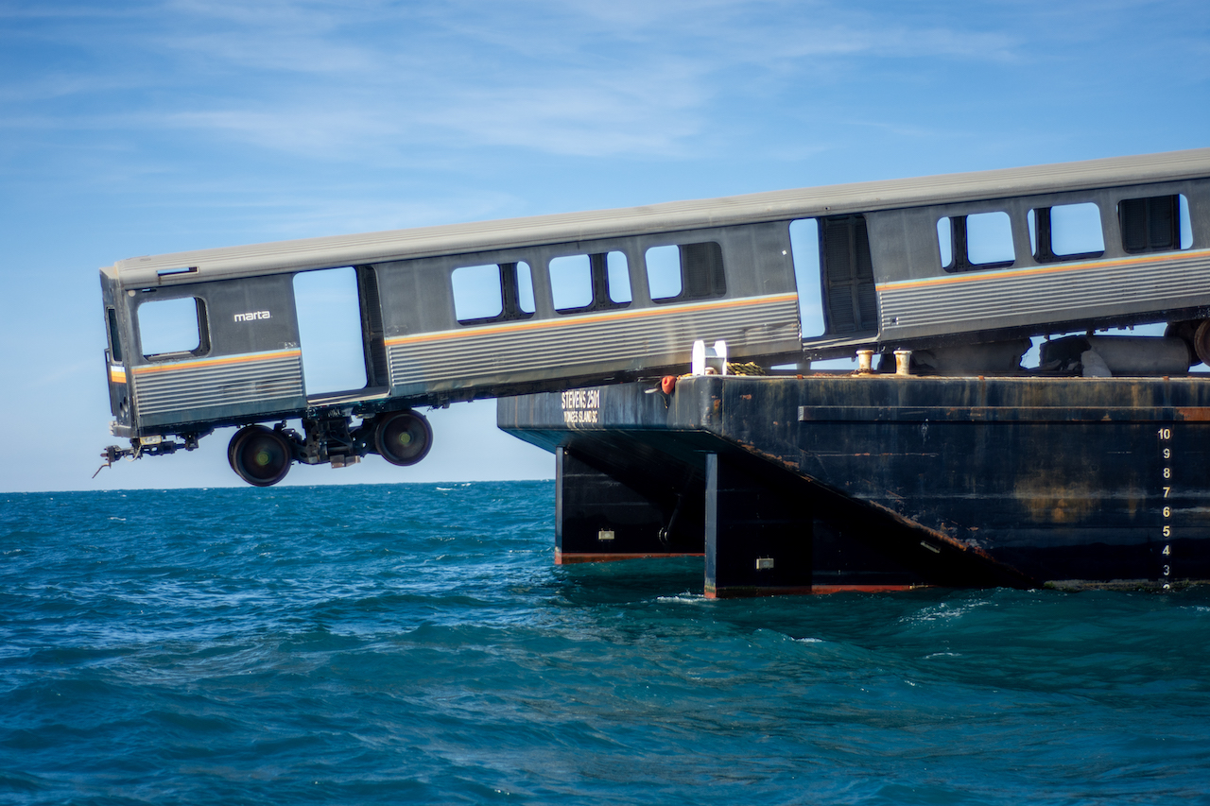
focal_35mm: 75
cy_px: 403
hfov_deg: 27.0
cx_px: 605
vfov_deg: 18.2
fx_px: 2520
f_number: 1.8
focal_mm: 50
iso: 100
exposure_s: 1/8000
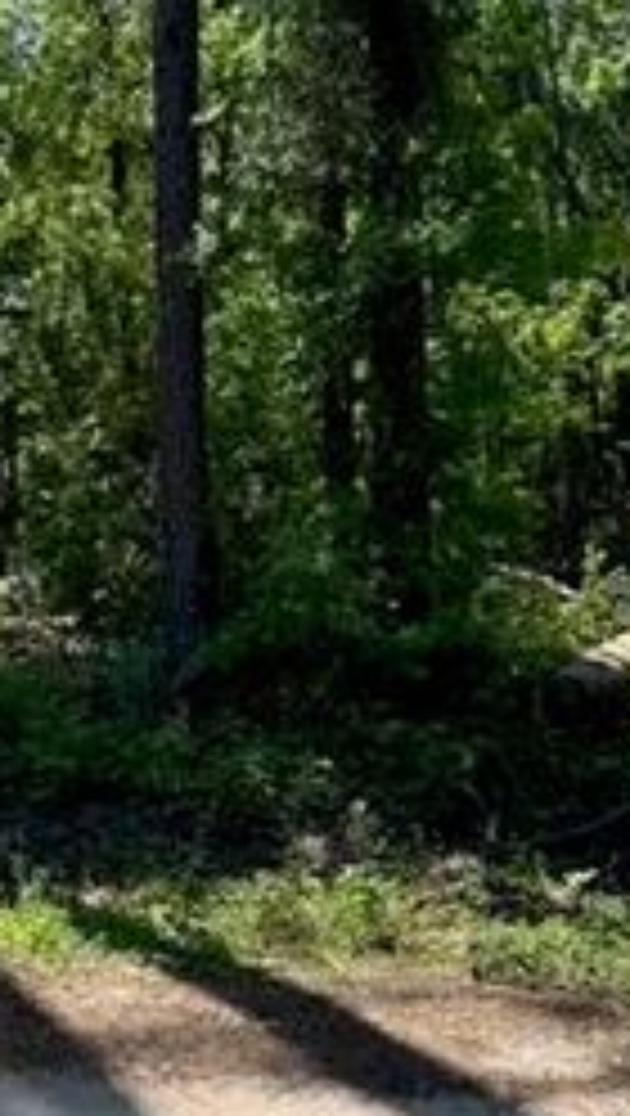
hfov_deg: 28.2
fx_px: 1214
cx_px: 90
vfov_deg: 49.3
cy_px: 493
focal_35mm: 41
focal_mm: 2.22
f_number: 2.2
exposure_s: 1/352
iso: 40
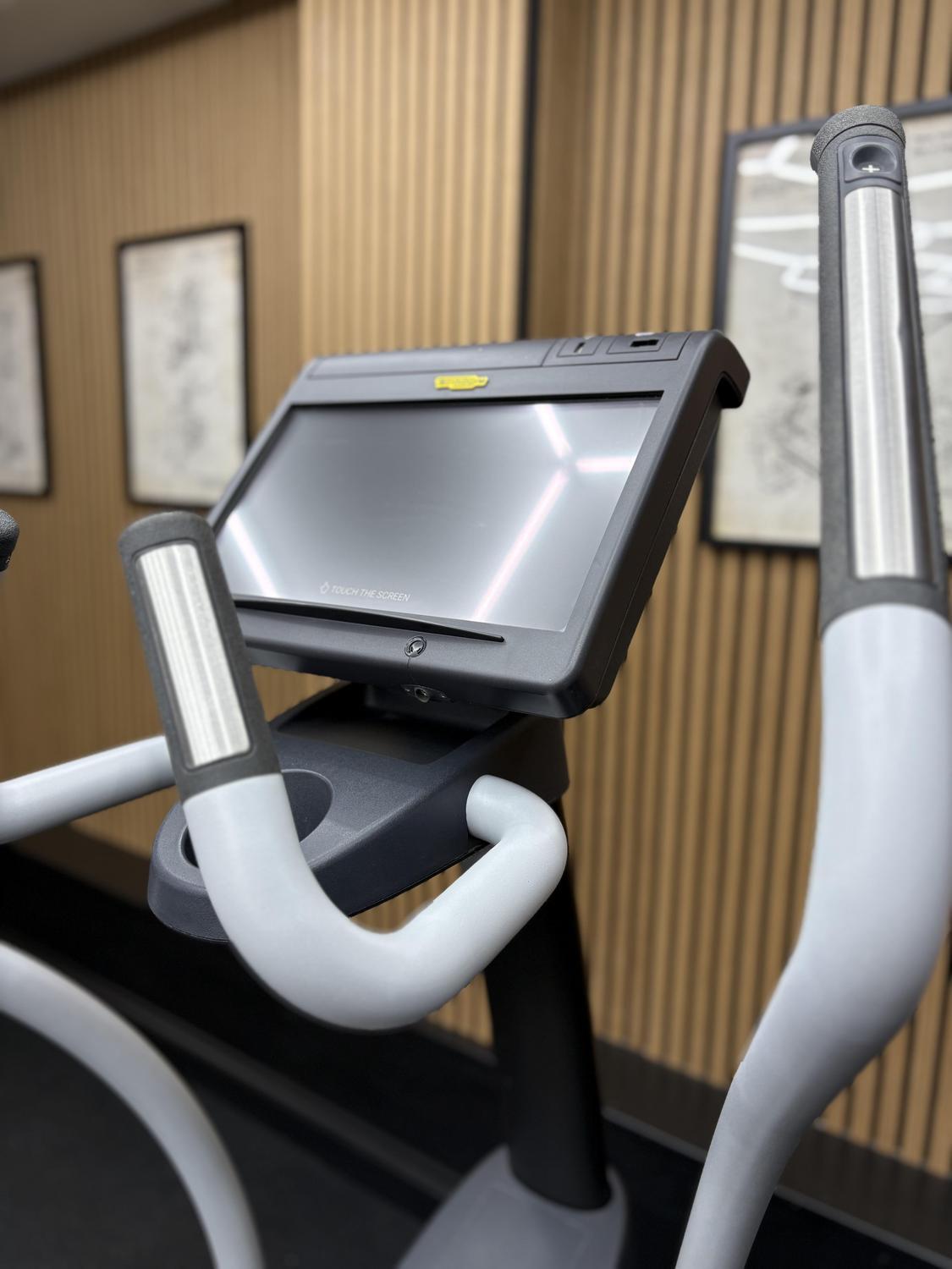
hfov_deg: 53.1
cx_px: 476
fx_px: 953
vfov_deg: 67.3
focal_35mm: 26
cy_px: 634
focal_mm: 5.96
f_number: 1.6
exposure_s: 1/100
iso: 64
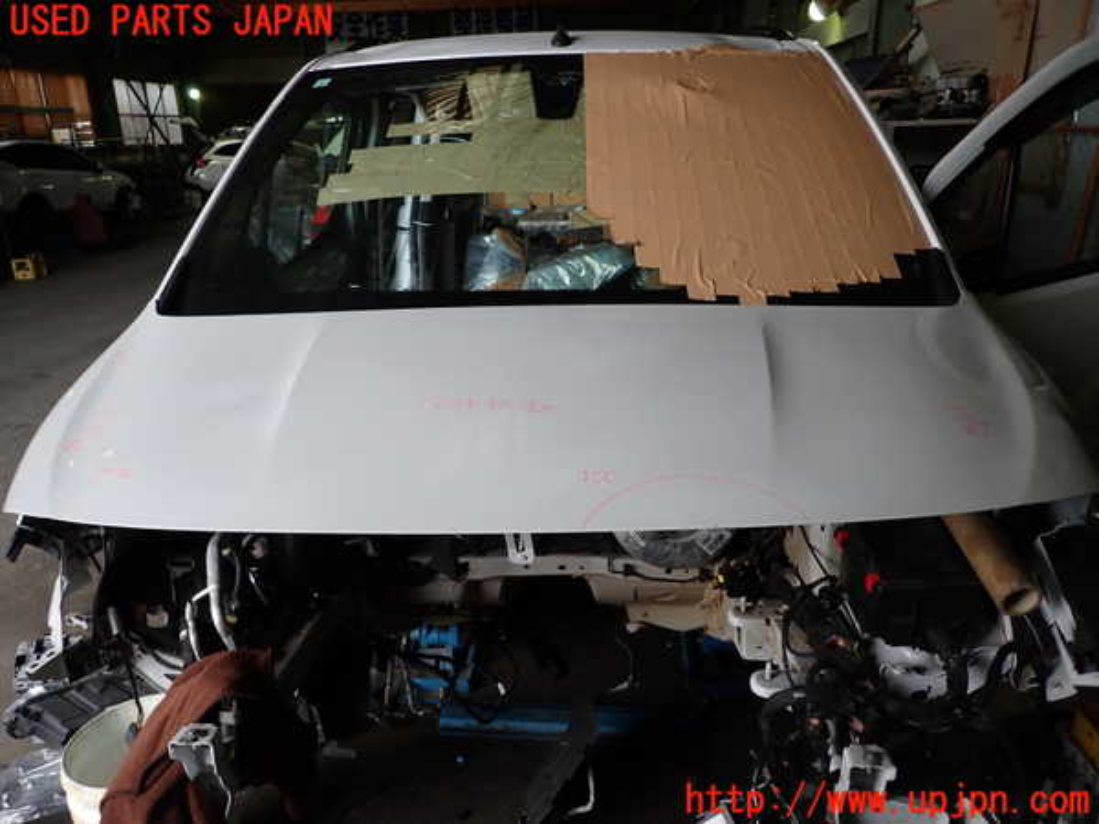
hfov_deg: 69.4
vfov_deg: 54.9
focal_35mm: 25
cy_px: 412
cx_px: 550
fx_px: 794
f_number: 5.6
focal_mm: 4.5
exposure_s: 1/30
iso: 100
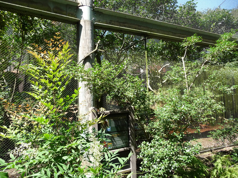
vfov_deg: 49.7
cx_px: 119
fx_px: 193
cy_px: 89
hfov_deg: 63.4
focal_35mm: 28
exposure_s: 1/500
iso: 250
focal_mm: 4.7
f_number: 3.3
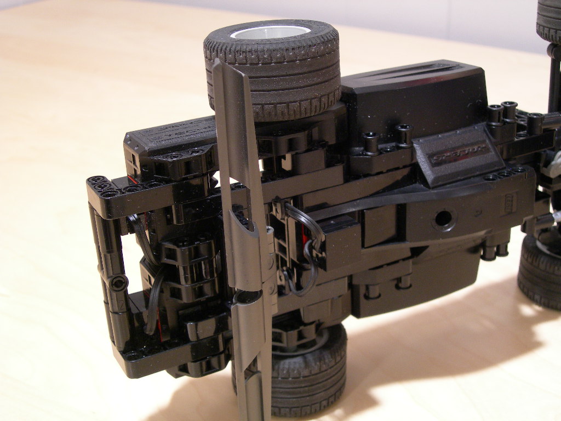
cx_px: 280
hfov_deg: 37.5
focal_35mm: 51
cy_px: 210
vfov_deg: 28.6
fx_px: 827
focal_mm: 10.6
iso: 156
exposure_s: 1/3.9
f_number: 3.2
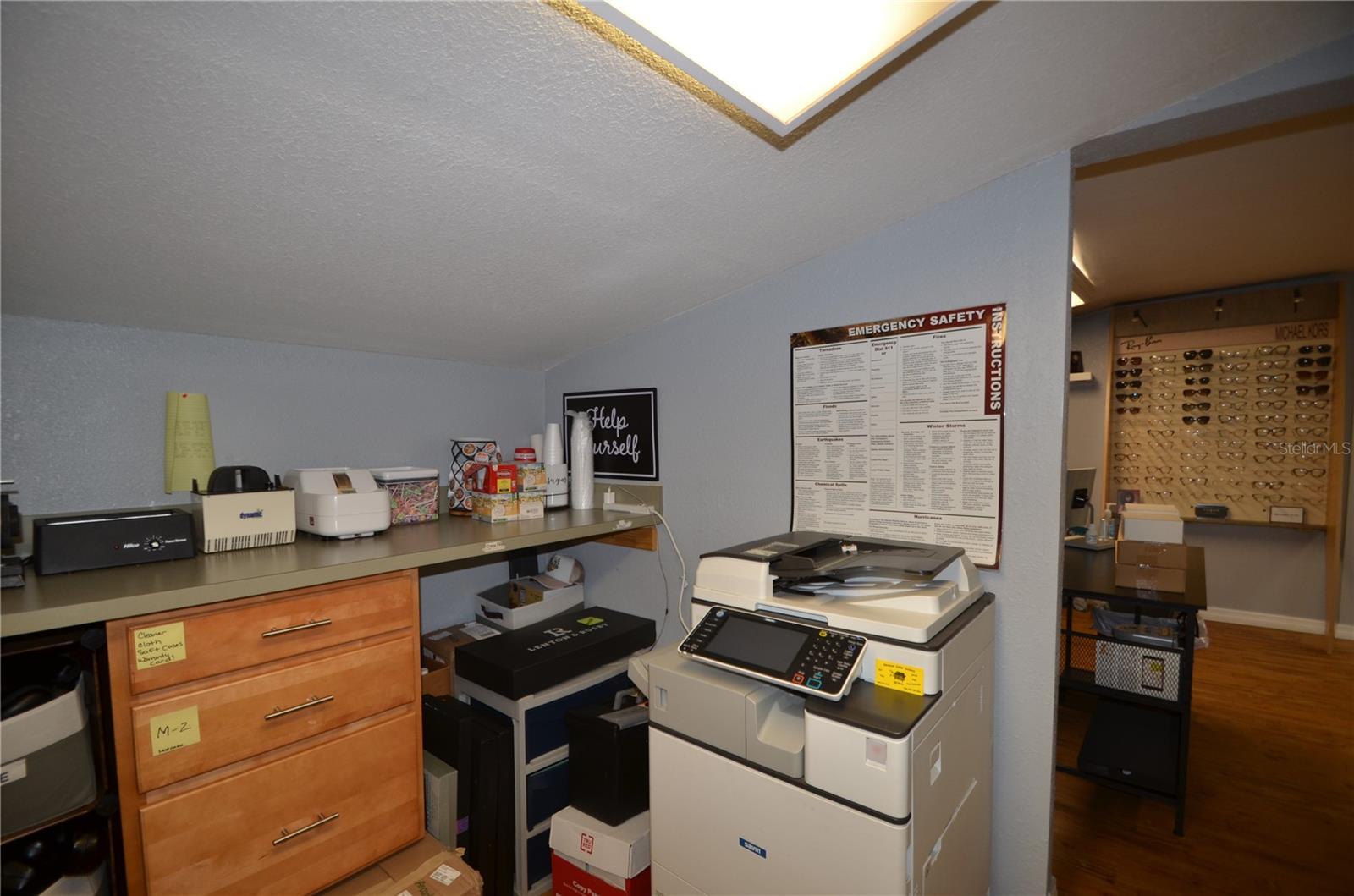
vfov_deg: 77.0
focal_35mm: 15
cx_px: 677
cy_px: 448
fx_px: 563
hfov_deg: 100.5
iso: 280
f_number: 4
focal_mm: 10
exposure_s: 1/60
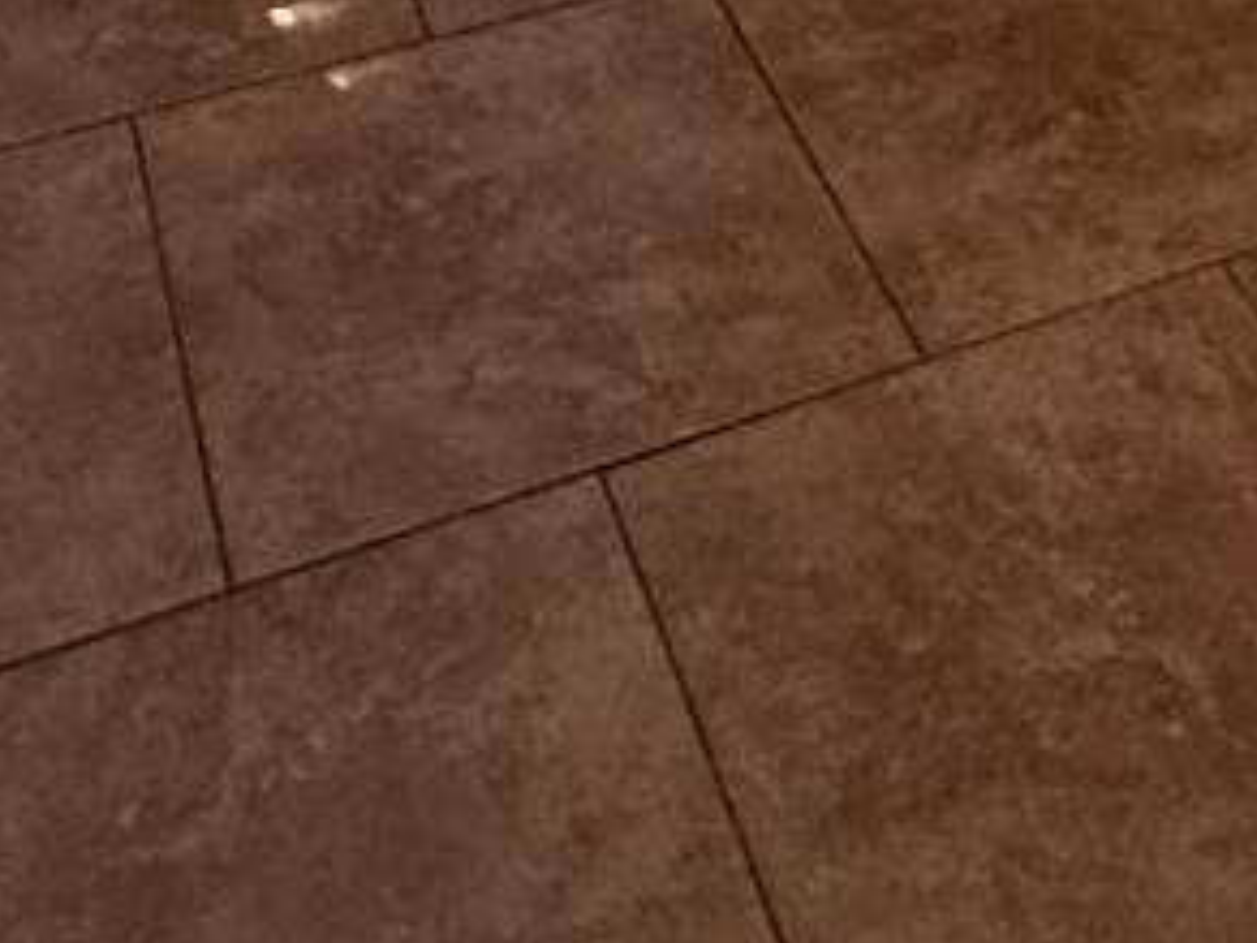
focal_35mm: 72
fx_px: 2615
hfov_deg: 26.6
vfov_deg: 15.4
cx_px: 977
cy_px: -1066
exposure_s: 1/99
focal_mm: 2.22
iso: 160
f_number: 2.2
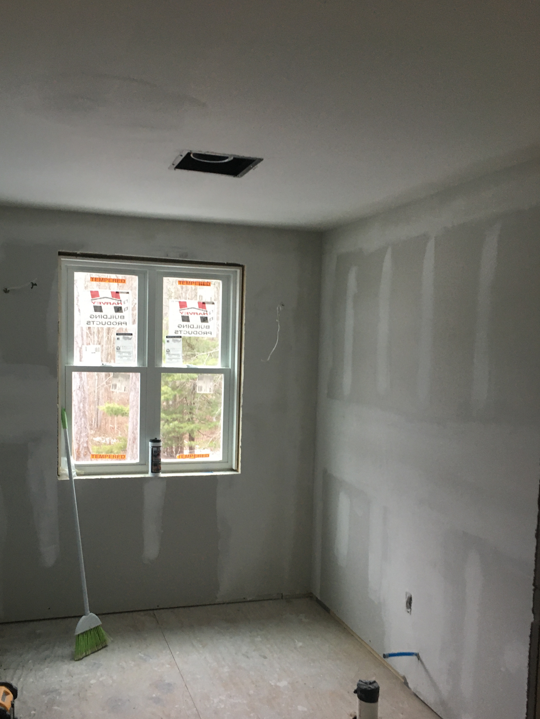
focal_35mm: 33
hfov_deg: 42.9
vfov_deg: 55.2
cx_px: 237
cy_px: 406
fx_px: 686
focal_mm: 4.15
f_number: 2.2
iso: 100
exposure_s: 1/30
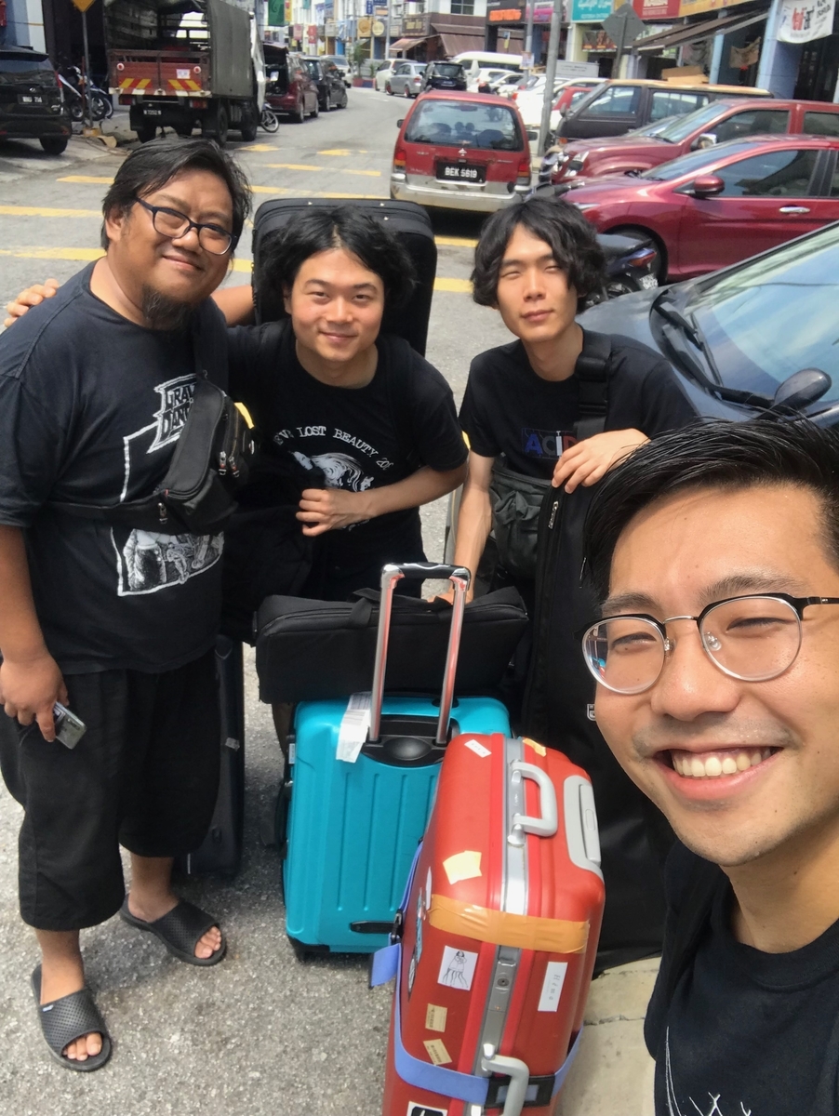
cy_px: 558
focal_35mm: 32
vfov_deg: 56.8
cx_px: 420
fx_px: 1033
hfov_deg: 44.2
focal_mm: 2.87
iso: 25
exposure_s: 1/592
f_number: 2.2
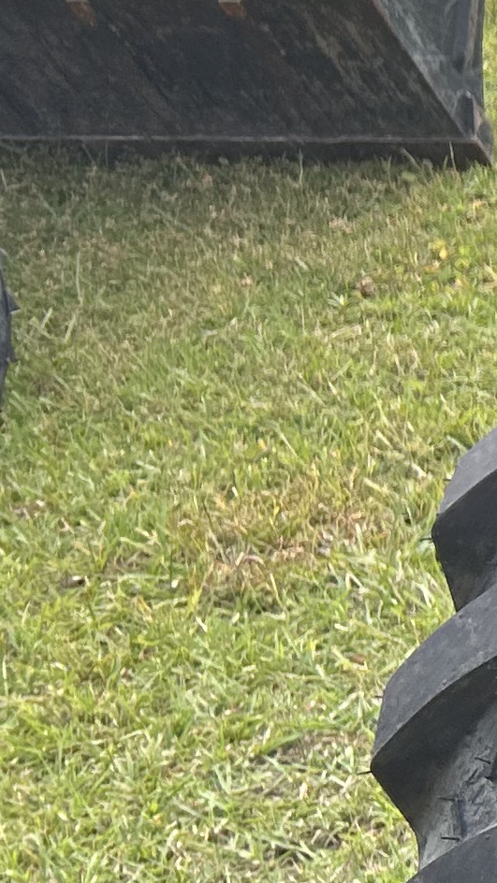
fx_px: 2835
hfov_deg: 7.7
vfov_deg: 17.7
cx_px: 1834
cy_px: 282
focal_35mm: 121
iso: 50
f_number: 1.5
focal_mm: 5.7
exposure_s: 1/820
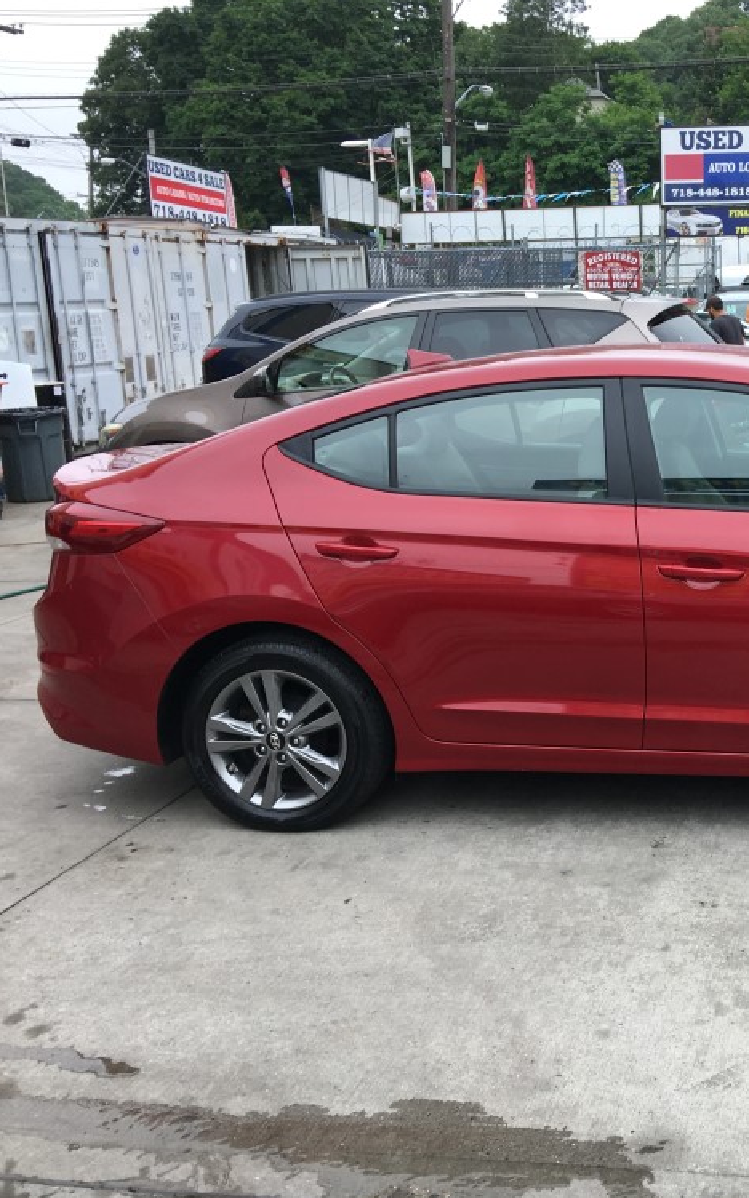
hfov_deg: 29.0
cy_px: 601
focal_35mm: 42
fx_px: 1372
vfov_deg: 47.2
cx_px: 714
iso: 25
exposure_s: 1/541
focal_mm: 4.15
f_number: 2.2
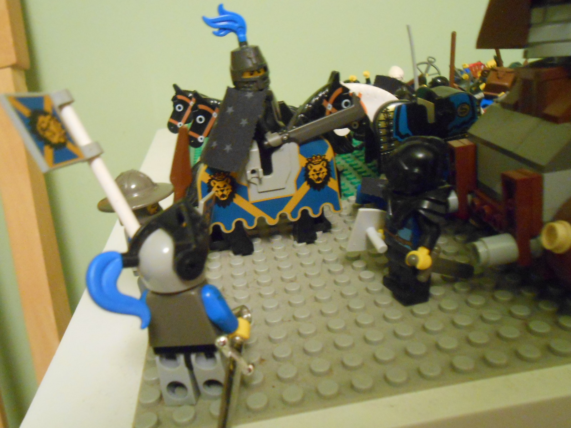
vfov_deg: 46.8
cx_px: 286
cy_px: 214
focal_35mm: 30
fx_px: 495
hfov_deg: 60.0
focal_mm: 5.3
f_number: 3.8
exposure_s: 1/2
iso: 800
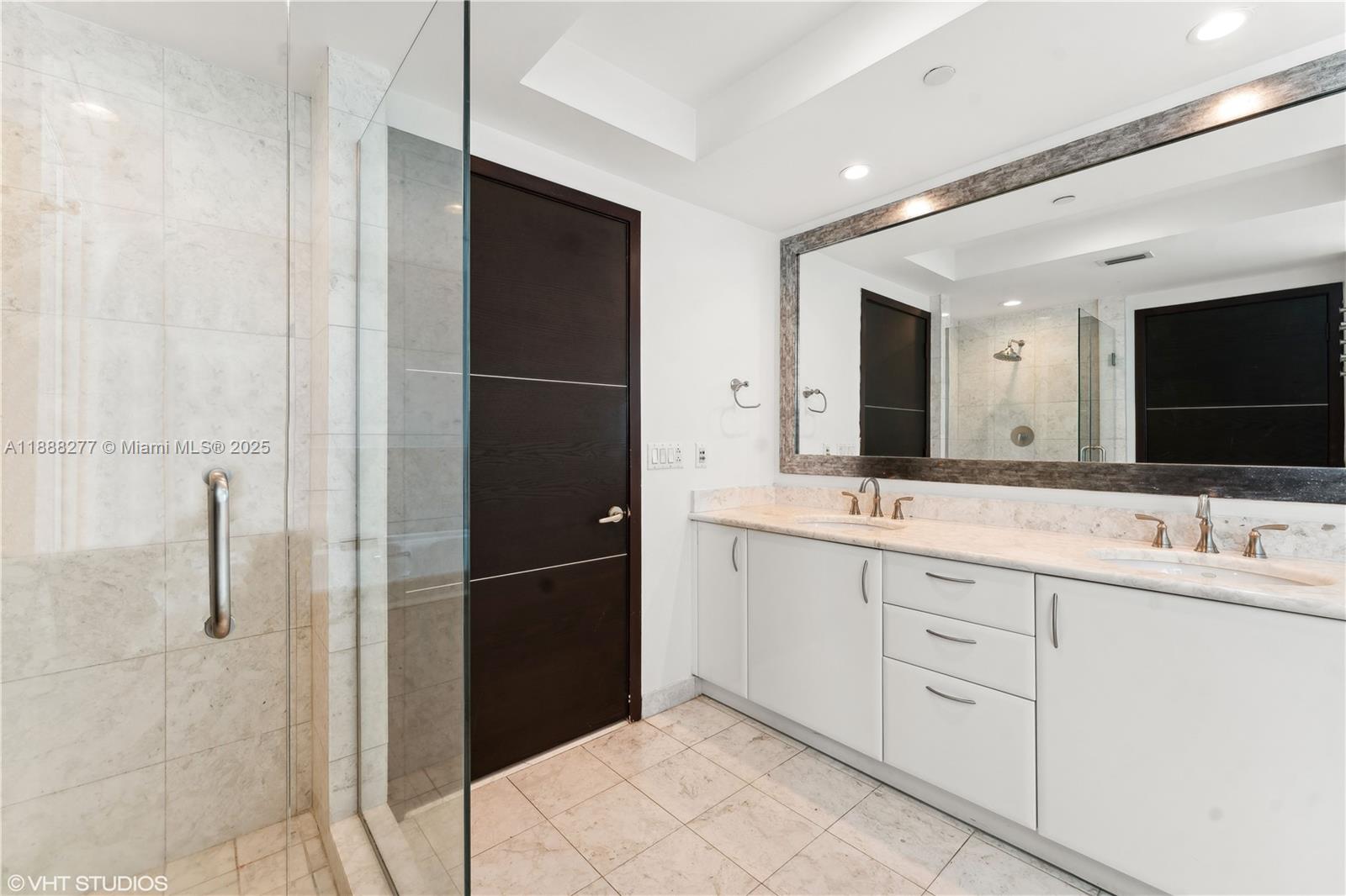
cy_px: 448
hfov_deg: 104.3
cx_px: 673
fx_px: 523
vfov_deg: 81.2
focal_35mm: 14
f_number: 9
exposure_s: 1/13
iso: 200
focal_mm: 14
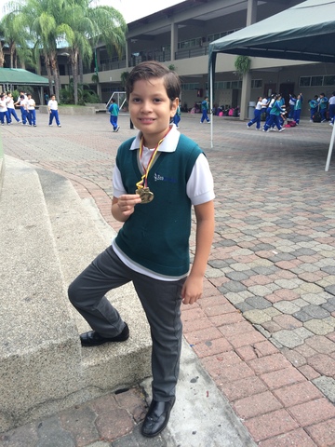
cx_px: 168
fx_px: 374
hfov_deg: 48.2
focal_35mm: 29
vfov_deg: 61.7
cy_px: 224
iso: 32
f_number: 2.2
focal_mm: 4.15
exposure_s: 1/161
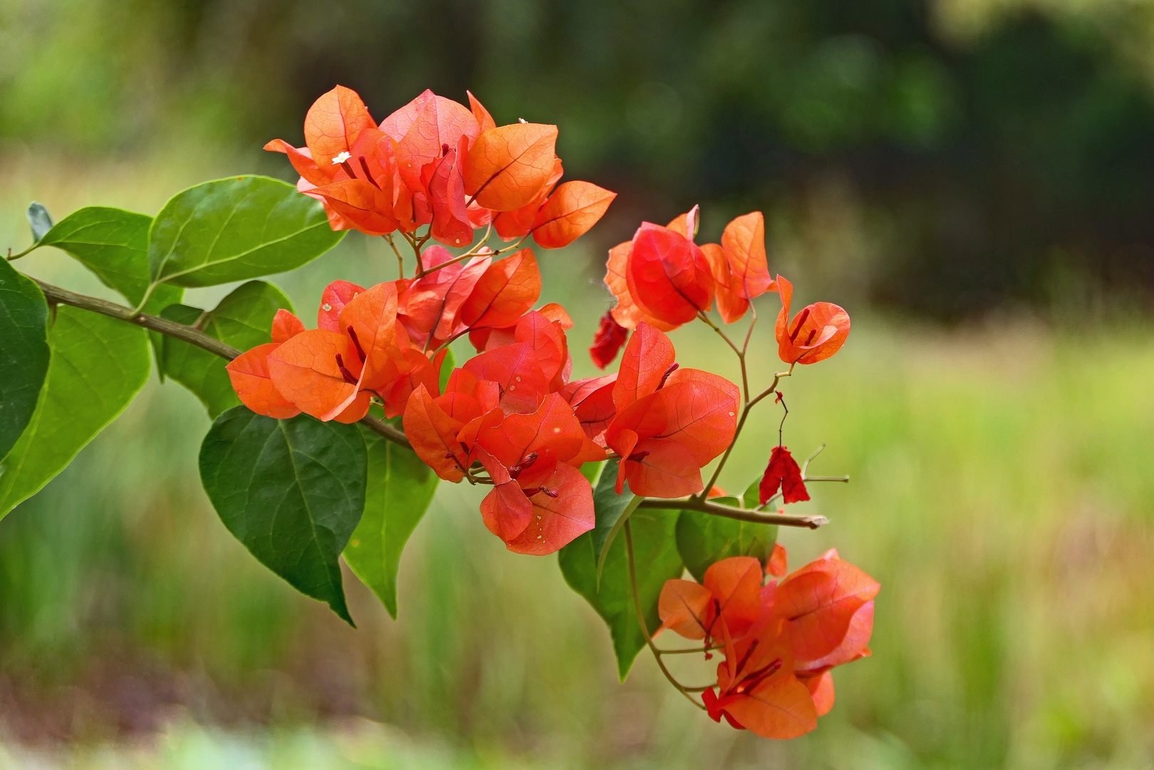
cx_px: 577
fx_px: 6122
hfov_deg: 10.8
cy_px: 385
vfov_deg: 7.2
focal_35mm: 191
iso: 125
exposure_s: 1/400
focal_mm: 69.9
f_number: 4.3
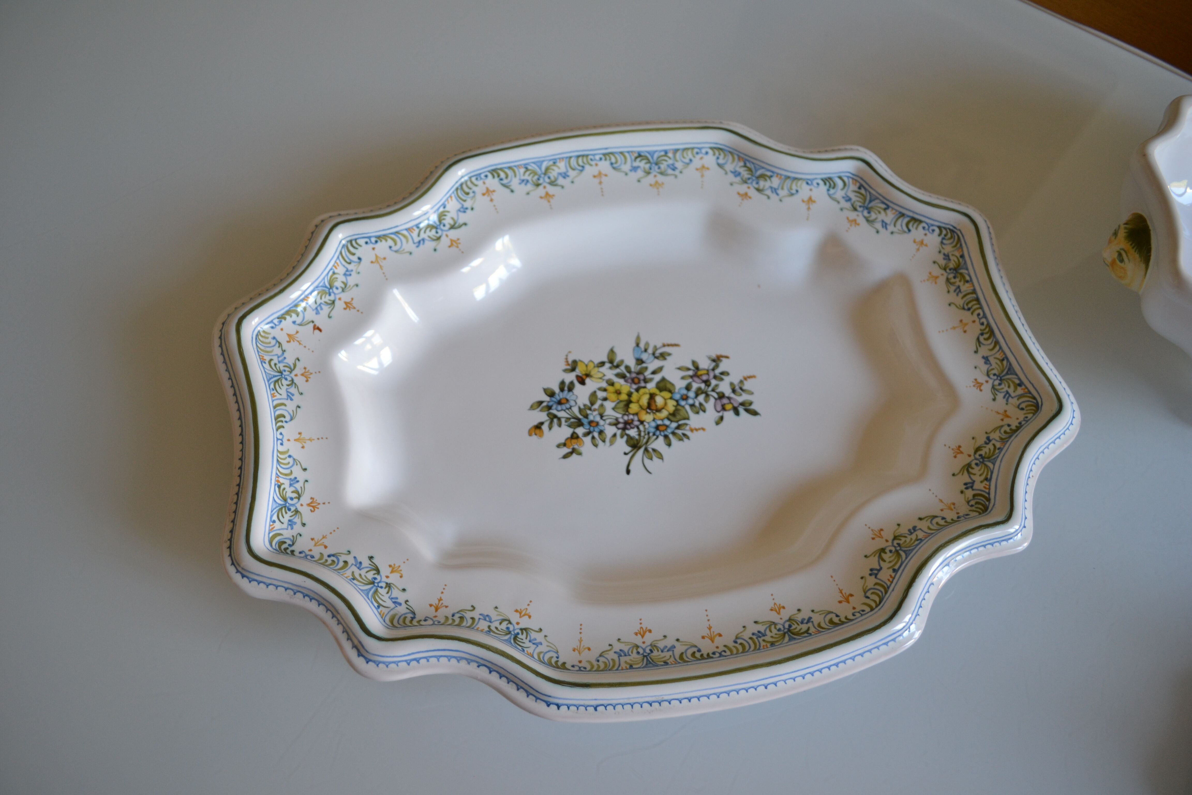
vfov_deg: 47.9
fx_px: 894
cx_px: 596
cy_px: 398
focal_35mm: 27
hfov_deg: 67.4
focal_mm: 18
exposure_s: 1/50
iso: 400
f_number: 3.5
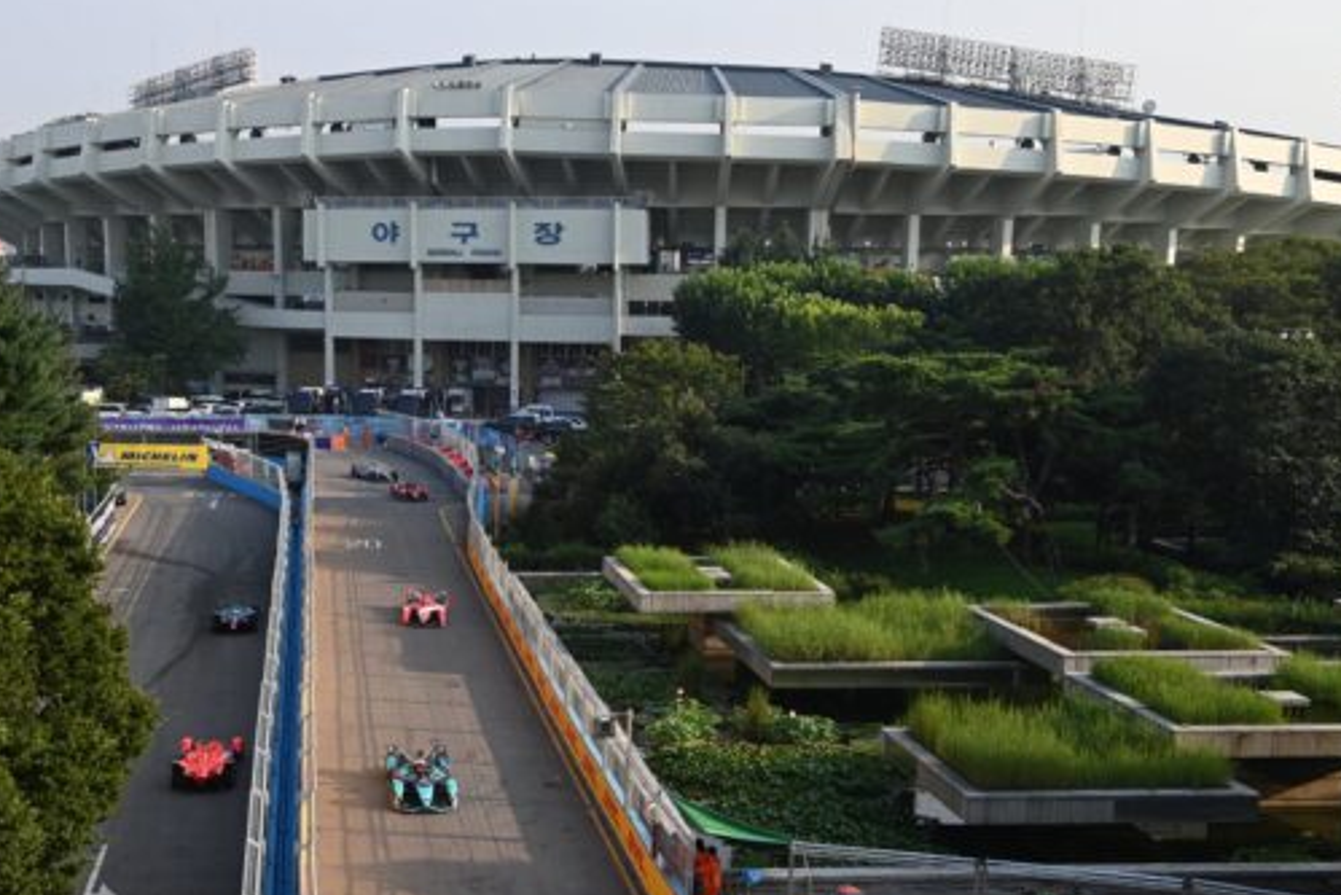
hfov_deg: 37.3
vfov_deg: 25.5
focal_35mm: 53
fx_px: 1975
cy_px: 548
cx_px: 503
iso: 400
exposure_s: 1/800
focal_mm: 42
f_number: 6.3
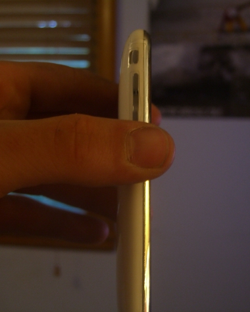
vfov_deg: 37.3
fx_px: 462
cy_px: 155
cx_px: 141
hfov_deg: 30.2
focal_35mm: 50
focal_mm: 7.9
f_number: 2.8
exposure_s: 1/8
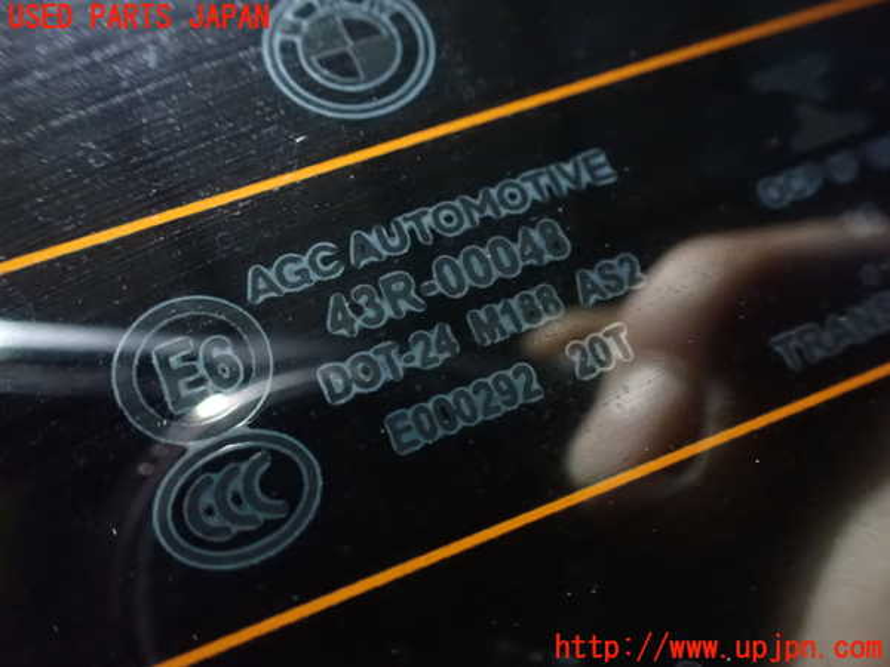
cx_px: 445
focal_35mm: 30
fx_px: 771
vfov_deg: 46.8
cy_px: 334
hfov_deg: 60.0
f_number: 2.3
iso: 1600
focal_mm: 5.4
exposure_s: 1/8
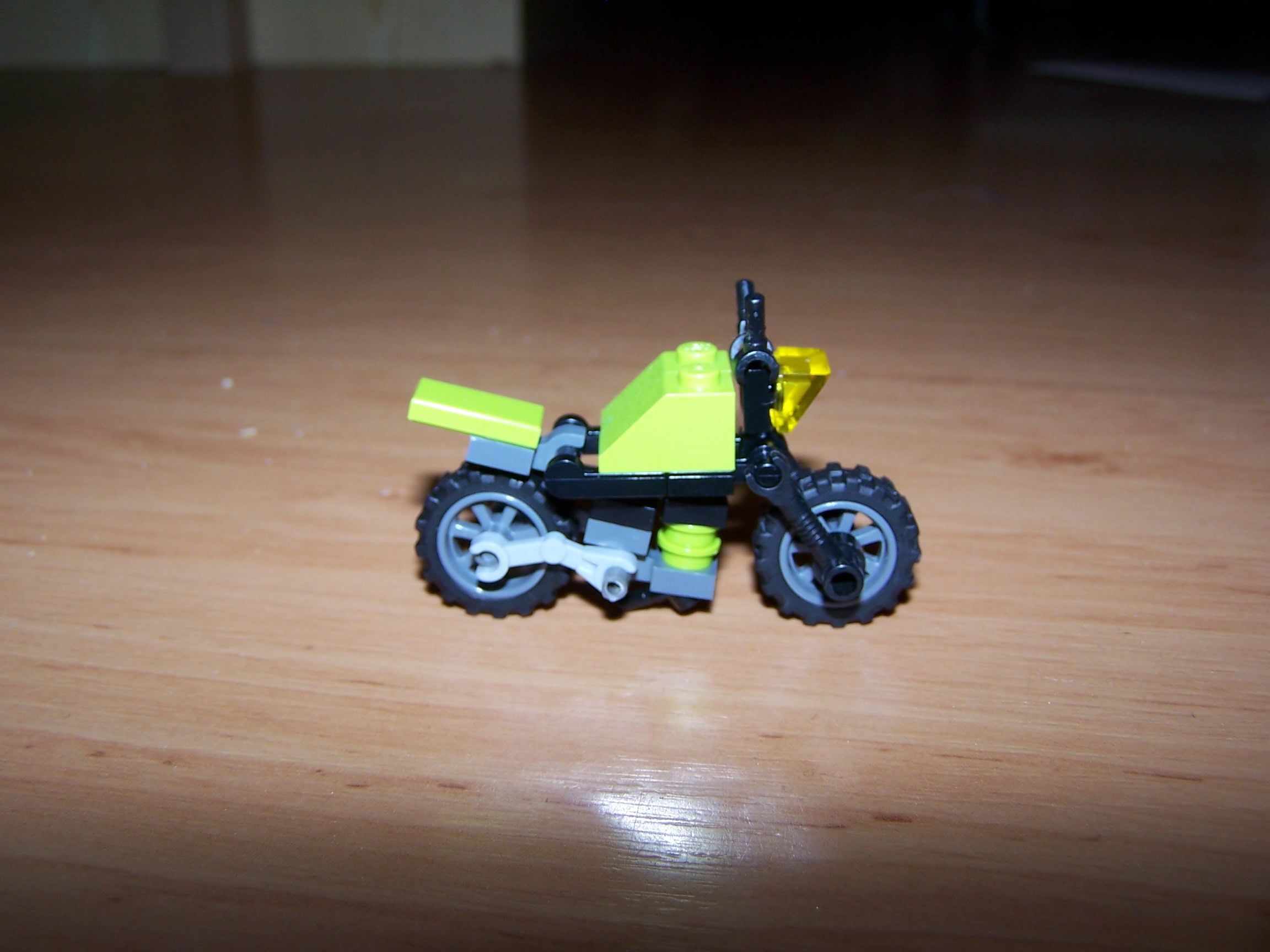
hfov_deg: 49.0
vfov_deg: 37.7
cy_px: 476
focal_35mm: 38
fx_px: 1394
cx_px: 635
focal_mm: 6.3
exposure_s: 1/60
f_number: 2.8
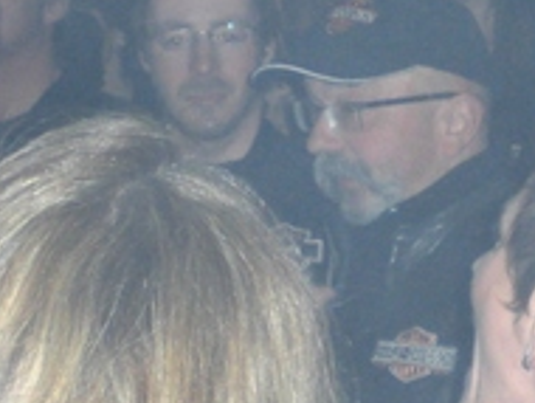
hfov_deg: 12.3
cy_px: 99
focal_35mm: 160
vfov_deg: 9.3
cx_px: 268
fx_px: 2476
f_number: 3.1
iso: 200
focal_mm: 6.3
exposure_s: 1/60
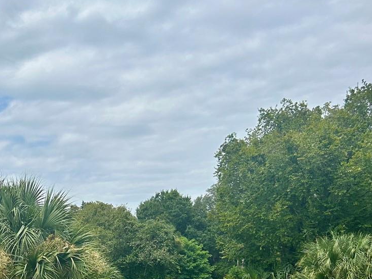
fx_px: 612
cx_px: 15
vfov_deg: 25.2
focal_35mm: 57
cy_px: 229
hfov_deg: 31.7
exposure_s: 1/5319
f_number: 1.5
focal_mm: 5.7
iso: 50
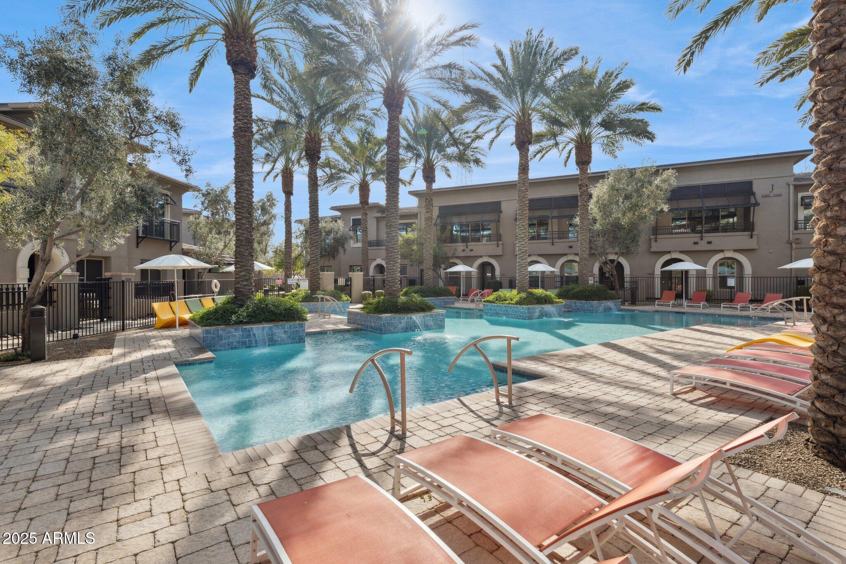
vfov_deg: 73.7
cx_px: 423
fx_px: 376
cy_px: 282
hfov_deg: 96.7
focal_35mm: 16
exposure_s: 1/1000
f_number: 8
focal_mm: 16
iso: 400
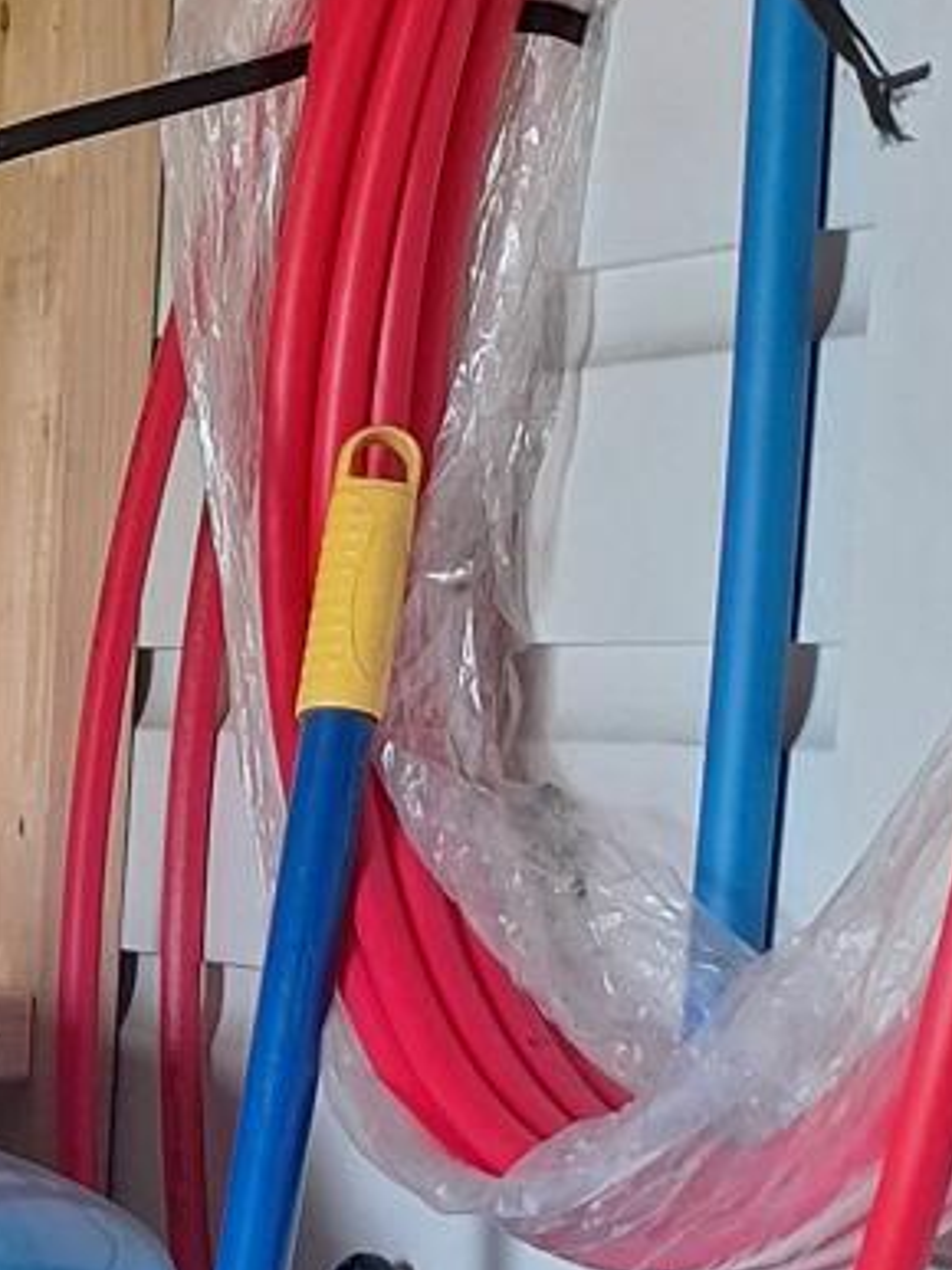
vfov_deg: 16.0
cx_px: -1346
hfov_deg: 10.6
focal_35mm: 119
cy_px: 1470
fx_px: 4366
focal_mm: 5.54
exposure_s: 1/40
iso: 100
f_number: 1.8
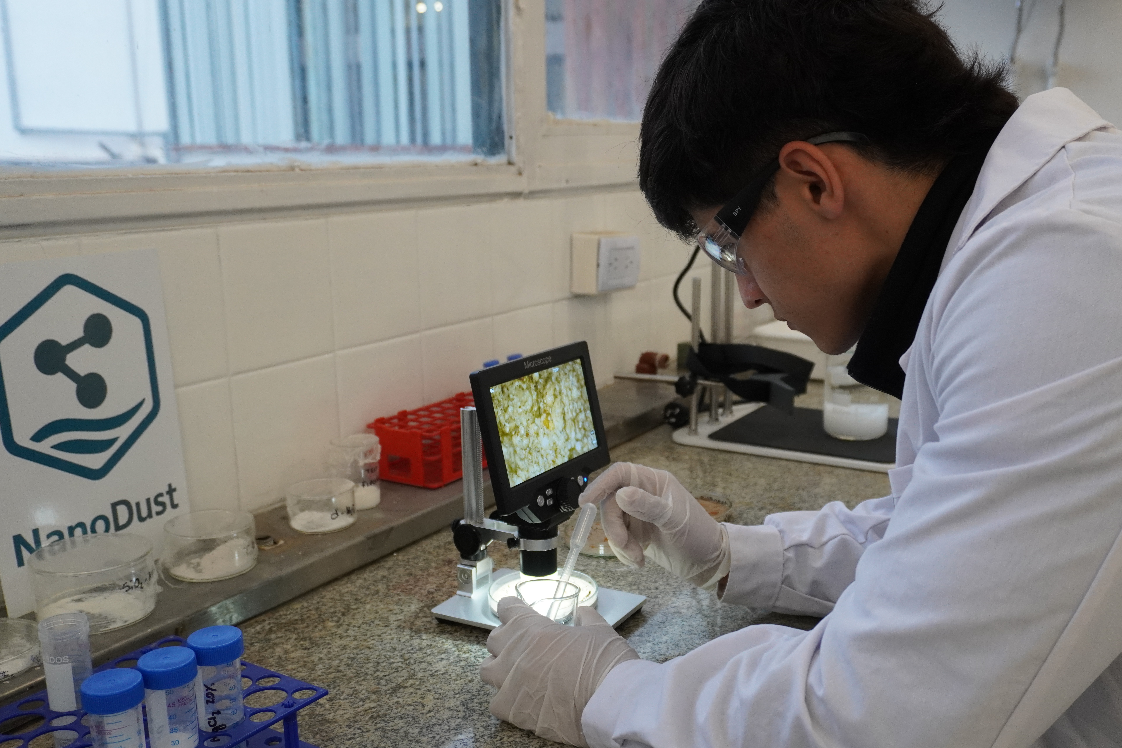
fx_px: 1091
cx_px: 624
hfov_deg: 54.3
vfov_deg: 37.8
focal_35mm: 35
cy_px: 397
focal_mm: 20
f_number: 4
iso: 1250
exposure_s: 1/160
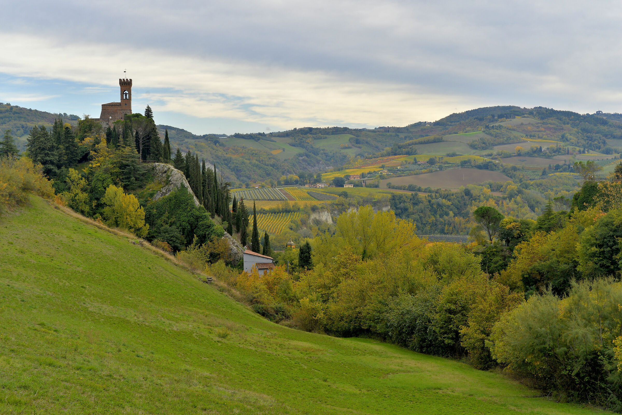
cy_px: 208
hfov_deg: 38.2
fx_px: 899
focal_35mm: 52
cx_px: 311
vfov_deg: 26.0
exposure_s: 1/250
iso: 200
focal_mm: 52
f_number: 9
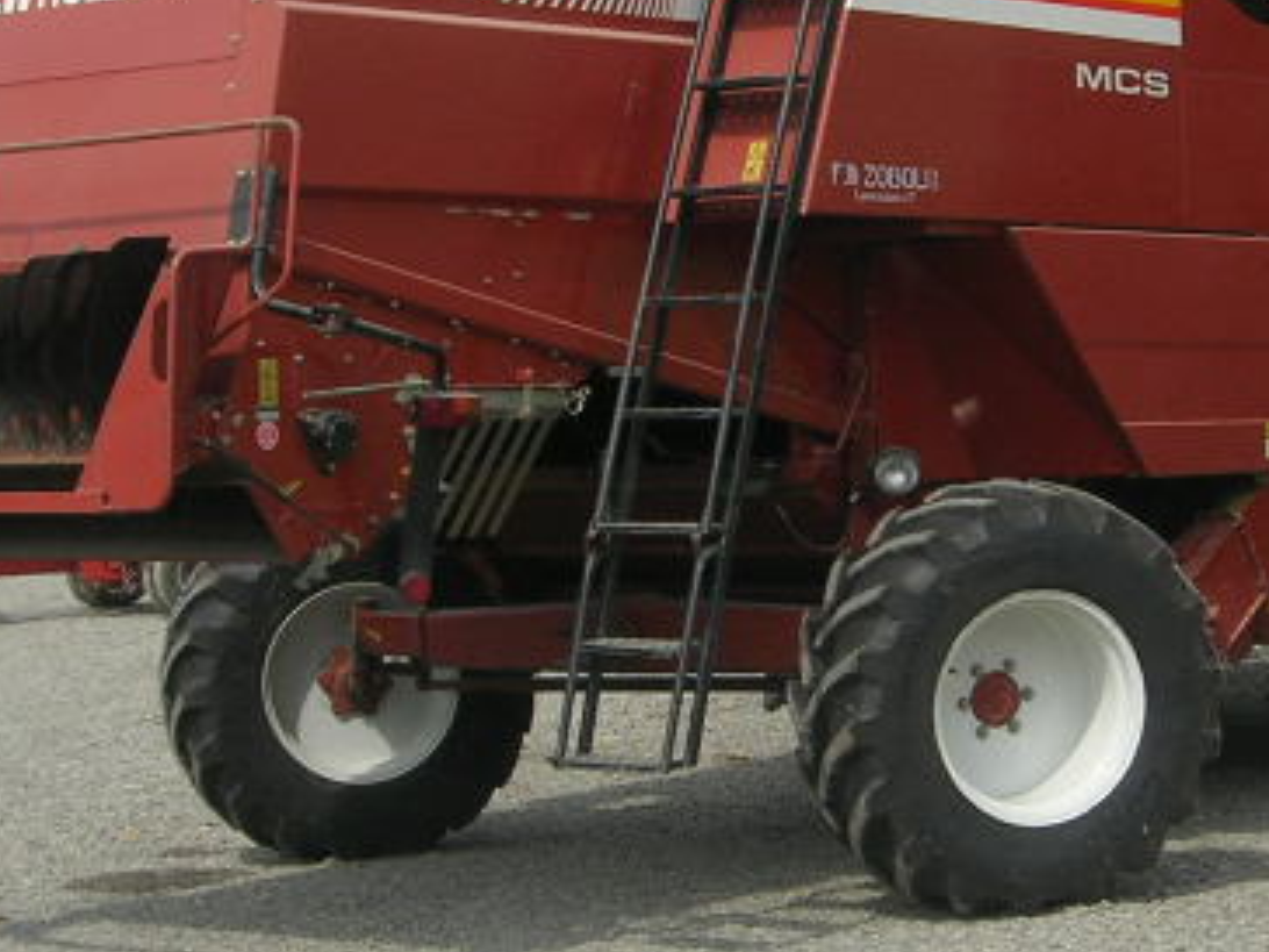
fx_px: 3923
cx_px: 920
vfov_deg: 13.8
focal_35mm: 107
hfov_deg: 18.3
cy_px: 394
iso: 64
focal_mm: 7.8
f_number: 4.8
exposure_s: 1/536
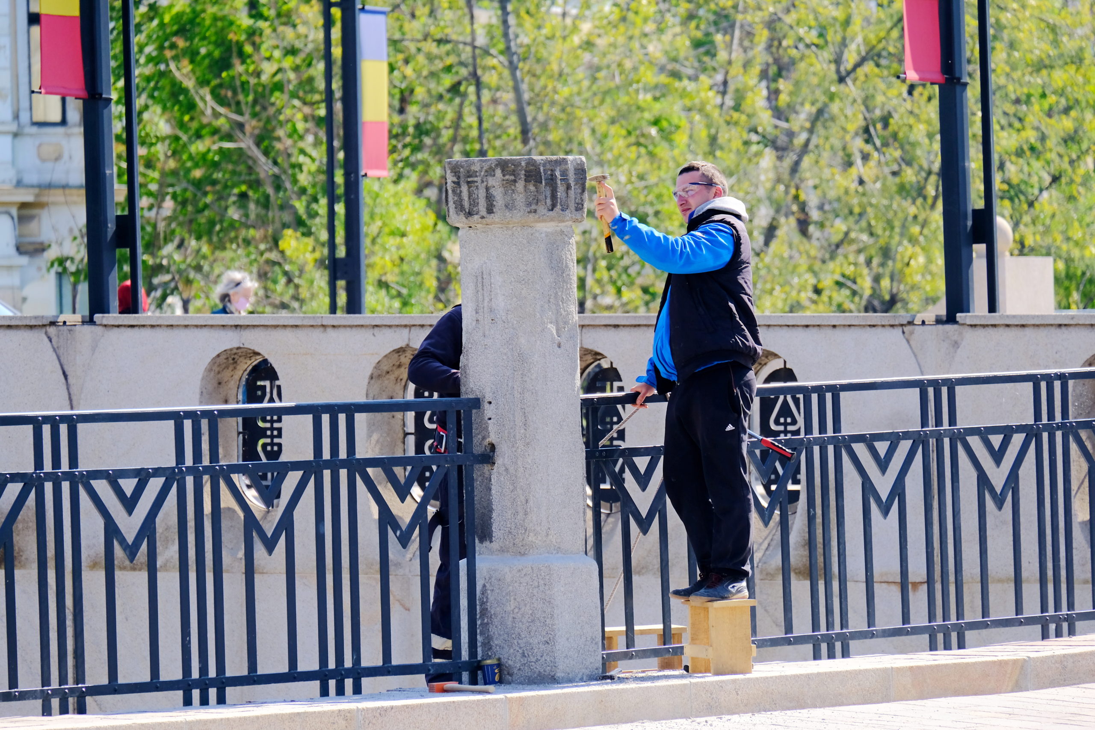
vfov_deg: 4.2
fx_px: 9885
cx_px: 548
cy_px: 365
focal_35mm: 325
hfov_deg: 6.3
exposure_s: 1/400
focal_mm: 216.9
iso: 320
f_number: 6.7
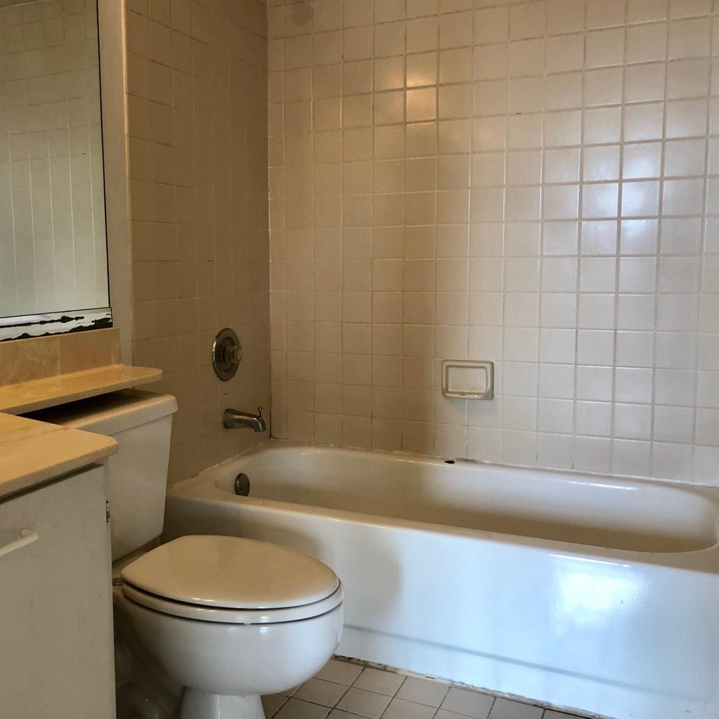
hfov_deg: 48.0
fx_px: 799
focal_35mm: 34
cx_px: 270
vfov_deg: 48.4
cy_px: 349
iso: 25
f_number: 1.8
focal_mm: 4
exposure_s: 1/30
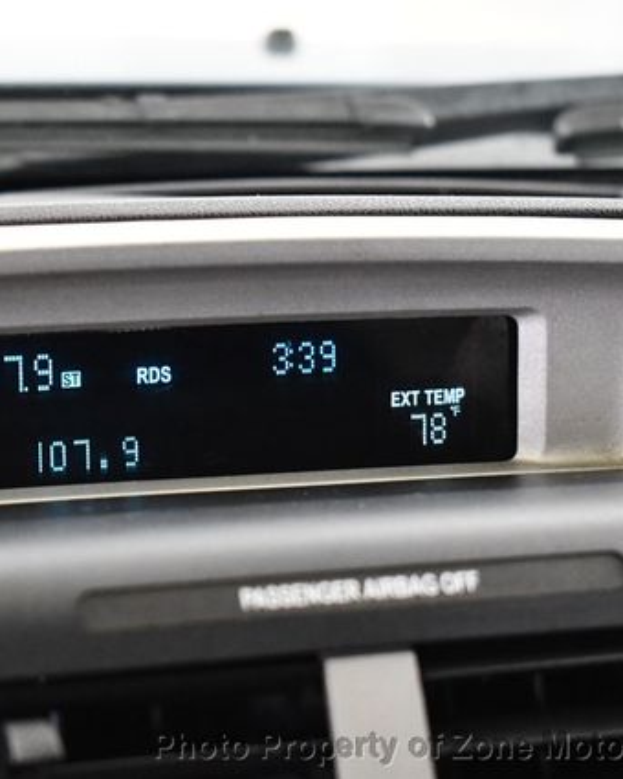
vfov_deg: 14.8
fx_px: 2996
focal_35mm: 130
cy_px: 389
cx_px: 130
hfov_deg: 11.8
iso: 3600
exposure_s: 1/60
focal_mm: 46
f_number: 5.3
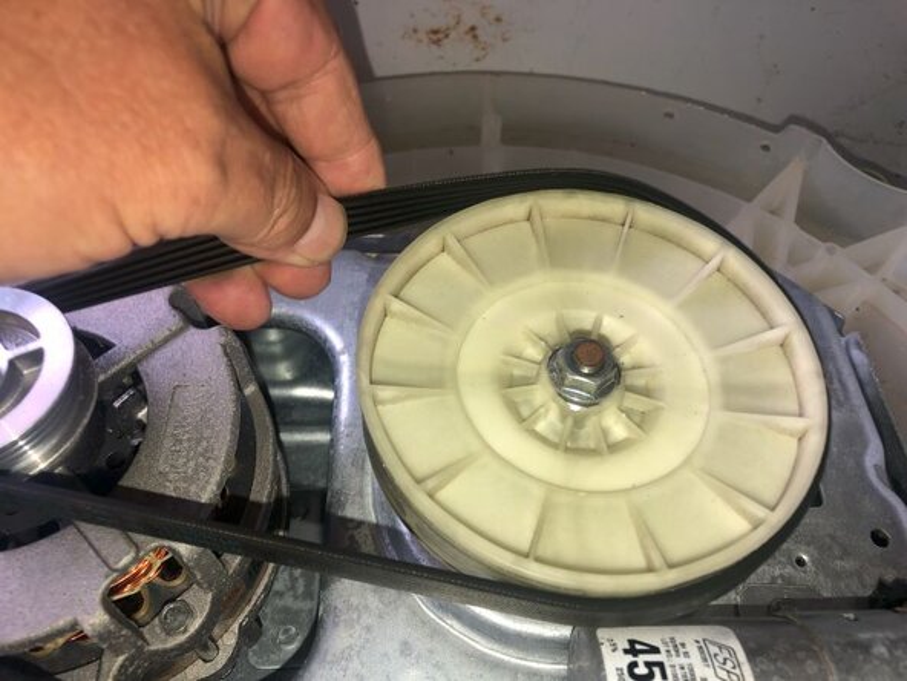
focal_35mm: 28
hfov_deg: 63.4
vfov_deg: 49.7
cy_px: 340
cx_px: 454
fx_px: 734
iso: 25
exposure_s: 1/30
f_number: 1.8
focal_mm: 3.99
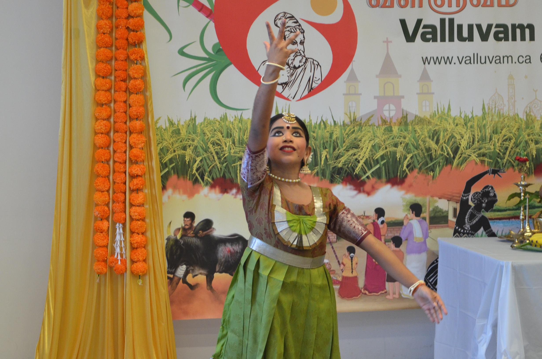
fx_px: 1803
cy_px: 180
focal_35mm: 120
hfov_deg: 17.1
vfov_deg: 11.4
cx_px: 271
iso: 1600
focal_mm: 80
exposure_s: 1/80
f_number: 5.6
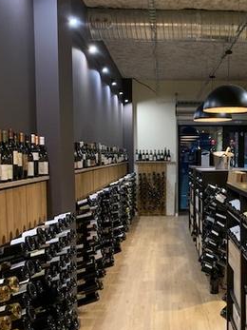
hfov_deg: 31.6
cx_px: 187
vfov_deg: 41.9
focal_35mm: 45
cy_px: 194
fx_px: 428
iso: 500
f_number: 1.8
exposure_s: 1/25
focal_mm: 4.25
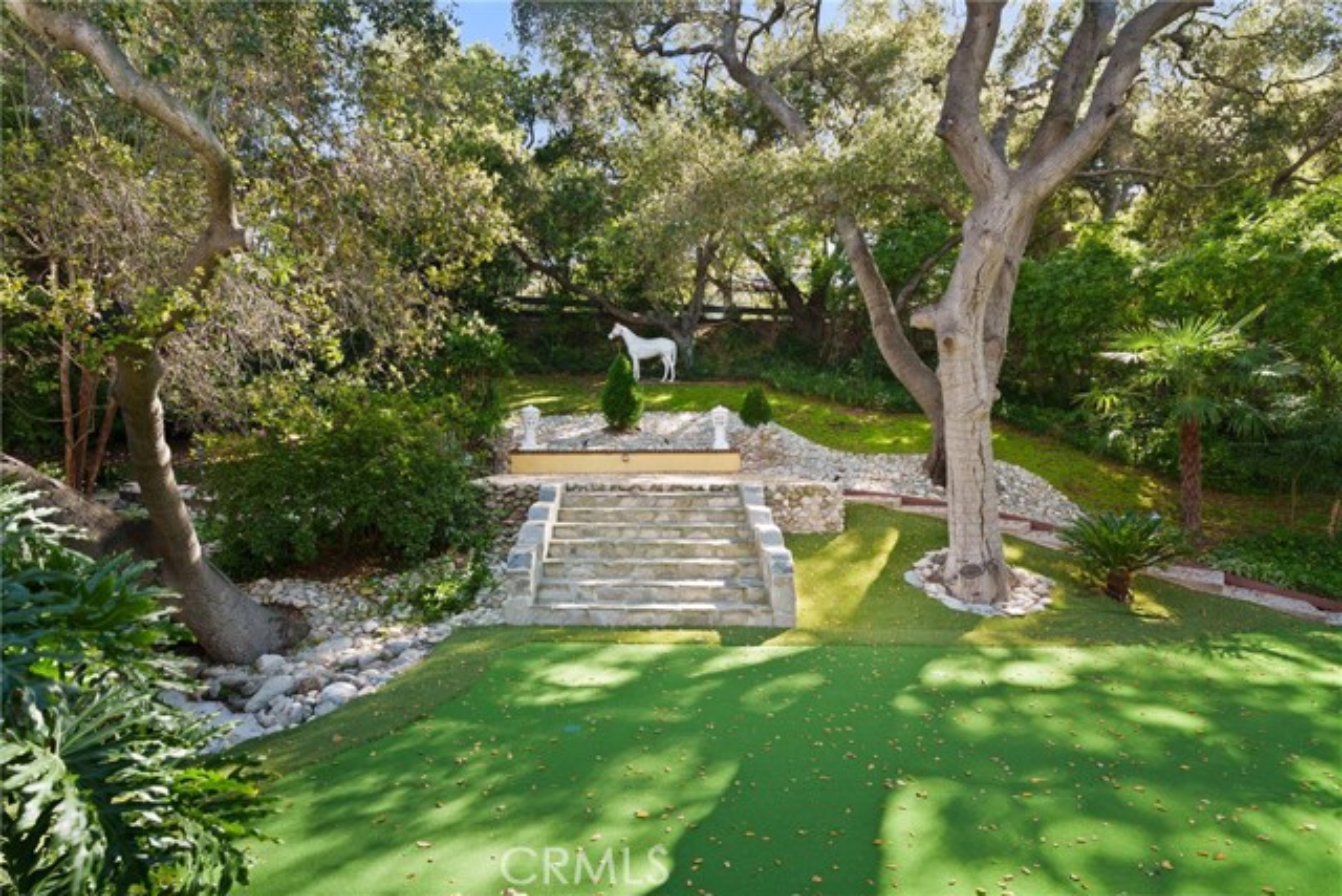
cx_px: 671
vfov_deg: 62.0
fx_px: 746
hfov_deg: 84.0
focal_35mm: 20
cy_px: 448
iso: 80
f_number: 8
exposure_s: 1/2
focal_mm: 20
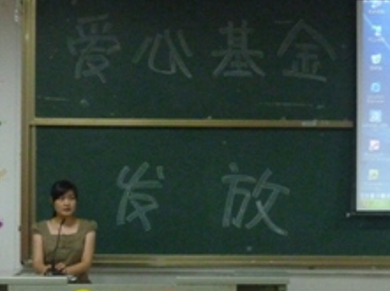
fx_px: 1912
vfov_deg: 8.7
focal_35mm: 170
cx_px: 371
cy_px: 211
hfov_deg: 11.5
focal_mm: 13.3
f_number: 4.4
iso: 800
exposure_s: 1/25
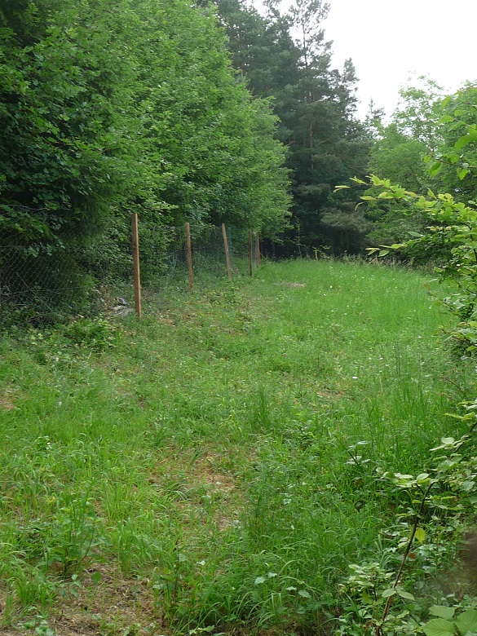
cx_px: 238
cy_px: 318
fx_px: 919
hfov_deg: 29.1
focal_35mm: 50
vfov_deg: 38.2
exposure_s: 1/80
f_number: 3.4
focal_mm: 5
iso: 100
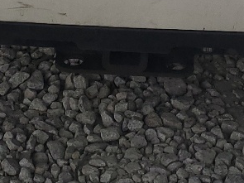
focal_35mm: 141
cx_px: 127
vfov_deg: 9.1
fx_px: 993
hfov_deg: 14.0
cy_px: -307
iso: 50
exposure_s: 1/169
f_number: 1.5
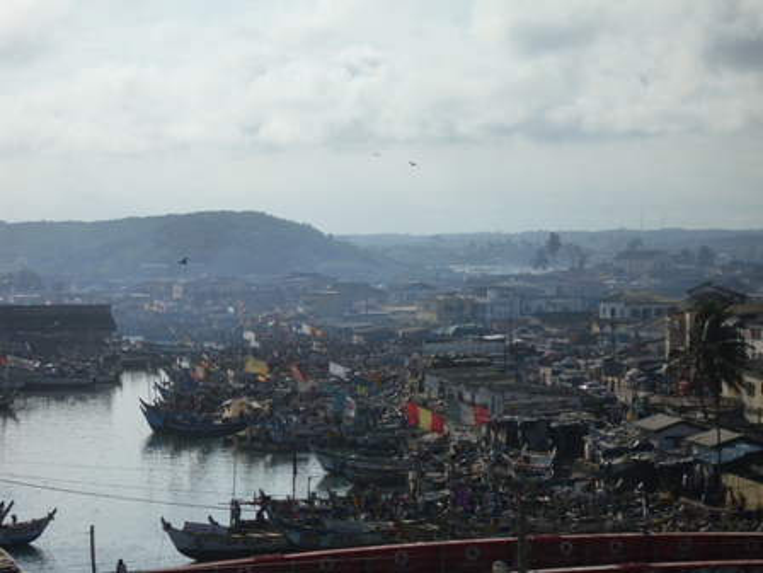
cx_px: 382
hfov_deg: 17.3
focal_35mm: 114
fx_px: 2513
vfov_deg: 13.0
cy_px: 286
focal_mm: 18.9
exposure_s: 1/1000
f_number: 5.2
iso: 80
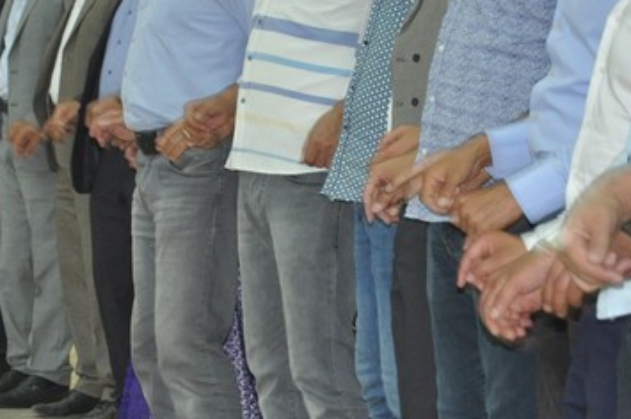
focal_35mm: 207
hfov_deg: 9.9
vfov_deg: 6.6
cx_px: 240
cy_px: 150
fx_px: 3625
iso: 1250
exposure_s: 1/60
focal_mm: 70
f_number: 5.3
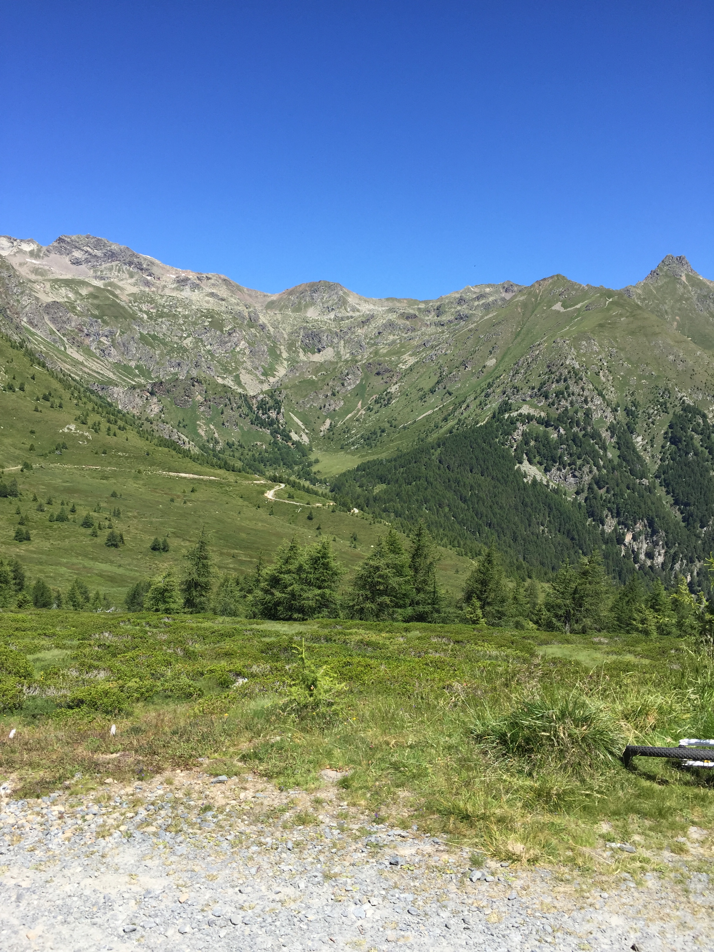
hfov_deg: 48.2
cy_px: 476
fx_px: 798
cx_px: 357
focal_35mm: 29
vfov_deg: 61.7
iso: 32
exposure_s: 1/1276
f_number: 2.2
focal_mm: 4.15
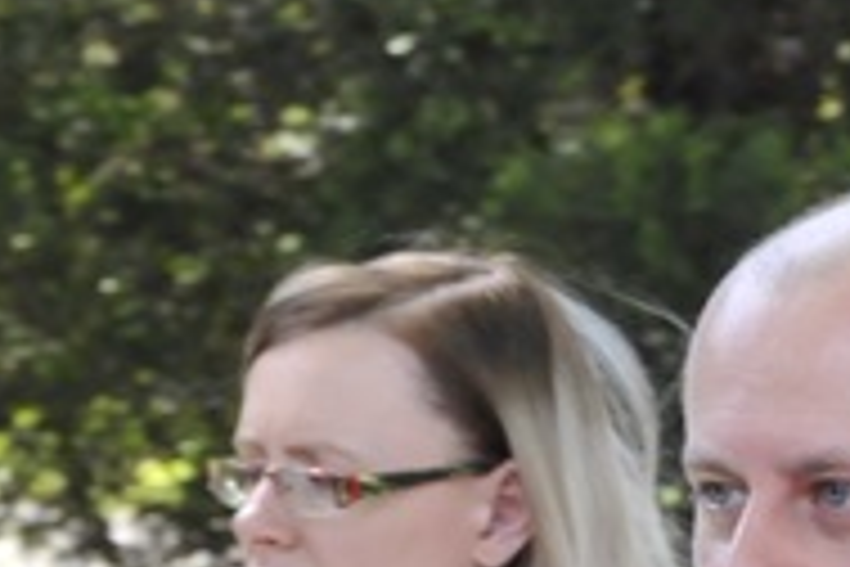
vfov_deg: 3.0
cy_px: 1004
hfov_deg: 4.5
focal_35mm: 459
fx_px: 10837
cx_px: 1439
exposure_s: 1/200
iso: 800
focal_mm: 58
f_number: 7.1
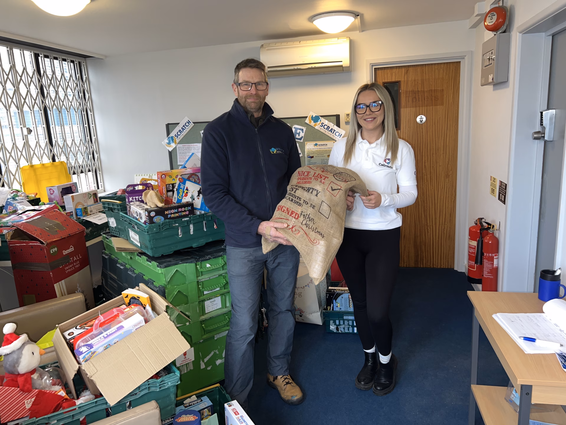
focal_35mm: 26
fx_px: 425
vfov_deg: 53.1
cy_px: 212
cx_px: 283
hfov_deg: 67.3
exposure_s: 1/20
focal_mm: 5.7
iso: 64
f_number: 1.5
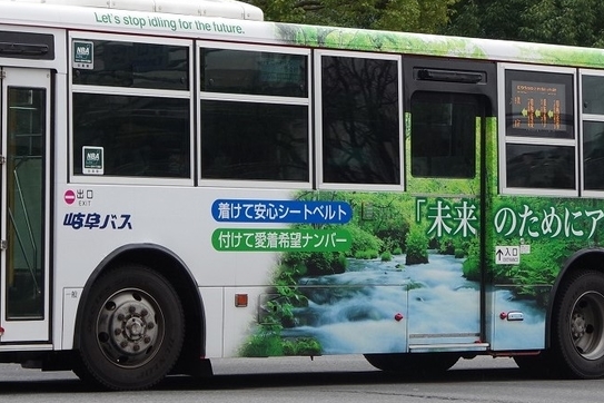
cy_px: 167
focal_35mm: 159
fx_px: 2667
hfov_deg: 12.9
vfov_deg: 8.6
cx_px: 236
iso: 400
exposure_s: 1/200
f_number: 8
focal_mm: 48
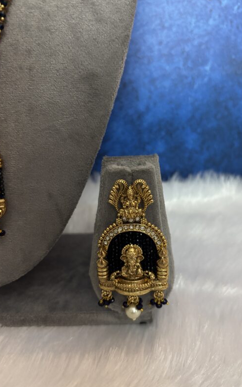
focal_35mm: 28
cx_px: 141
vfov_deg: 66.5
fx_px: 295
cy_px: 195
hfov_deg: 44.4
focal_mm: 5.96
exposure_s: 1/33
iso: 640
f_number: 1.6
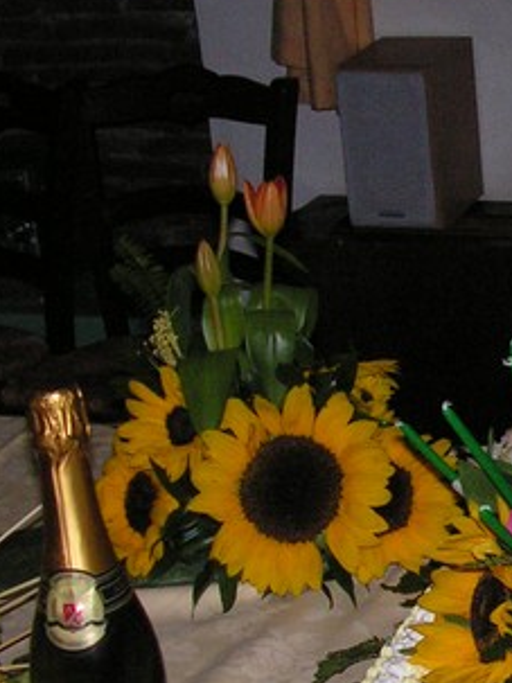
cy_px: 498
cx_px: 636
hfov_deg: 15.0
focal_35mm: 95
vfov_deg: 20.5
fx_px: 1875
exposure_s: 1/40
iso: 200
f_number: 3.2
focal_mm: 6
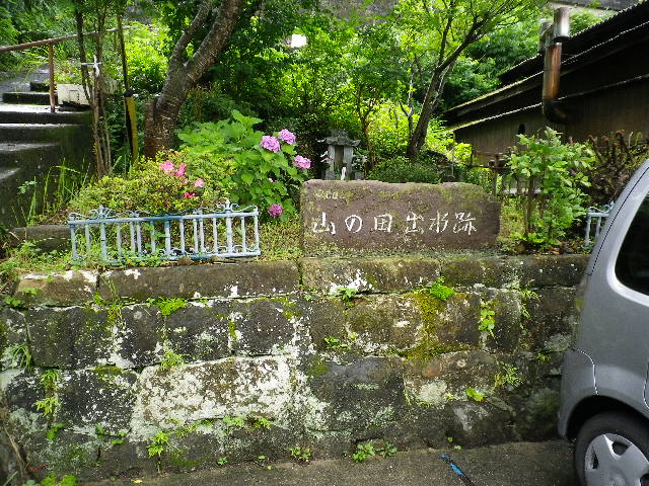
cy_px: 243
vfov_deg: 49.7
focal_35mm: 28
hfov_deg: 63.4
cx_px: 324
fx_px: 525
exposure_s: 1/100
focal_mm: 5.05
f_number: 3.5
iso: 125
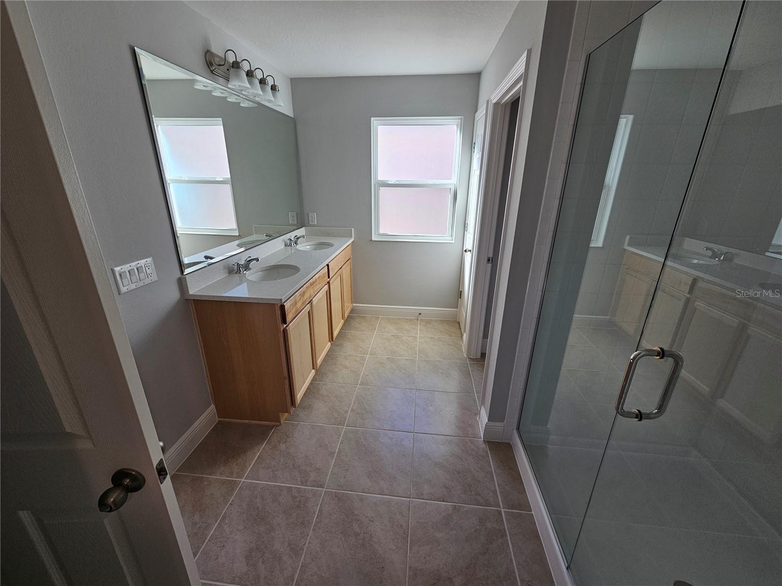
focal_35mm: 13
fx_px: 294
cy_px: 293
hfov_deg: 106.2
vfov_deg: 89.9
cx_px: 391
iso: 50
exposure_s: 1/133
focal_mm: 2.2
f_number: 2.2
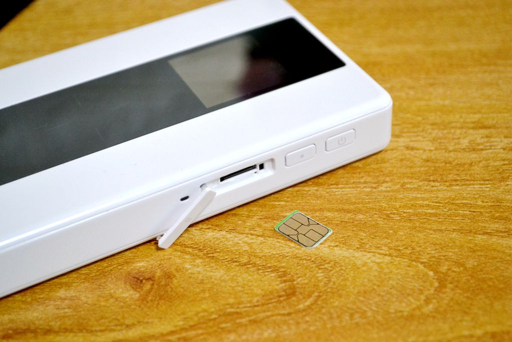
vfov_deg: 20.6
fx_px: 939
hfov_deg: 30.5
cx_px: 256
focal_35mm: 66
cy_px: 171
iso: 1250
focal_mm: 44
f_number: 5.3
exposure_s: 1/60
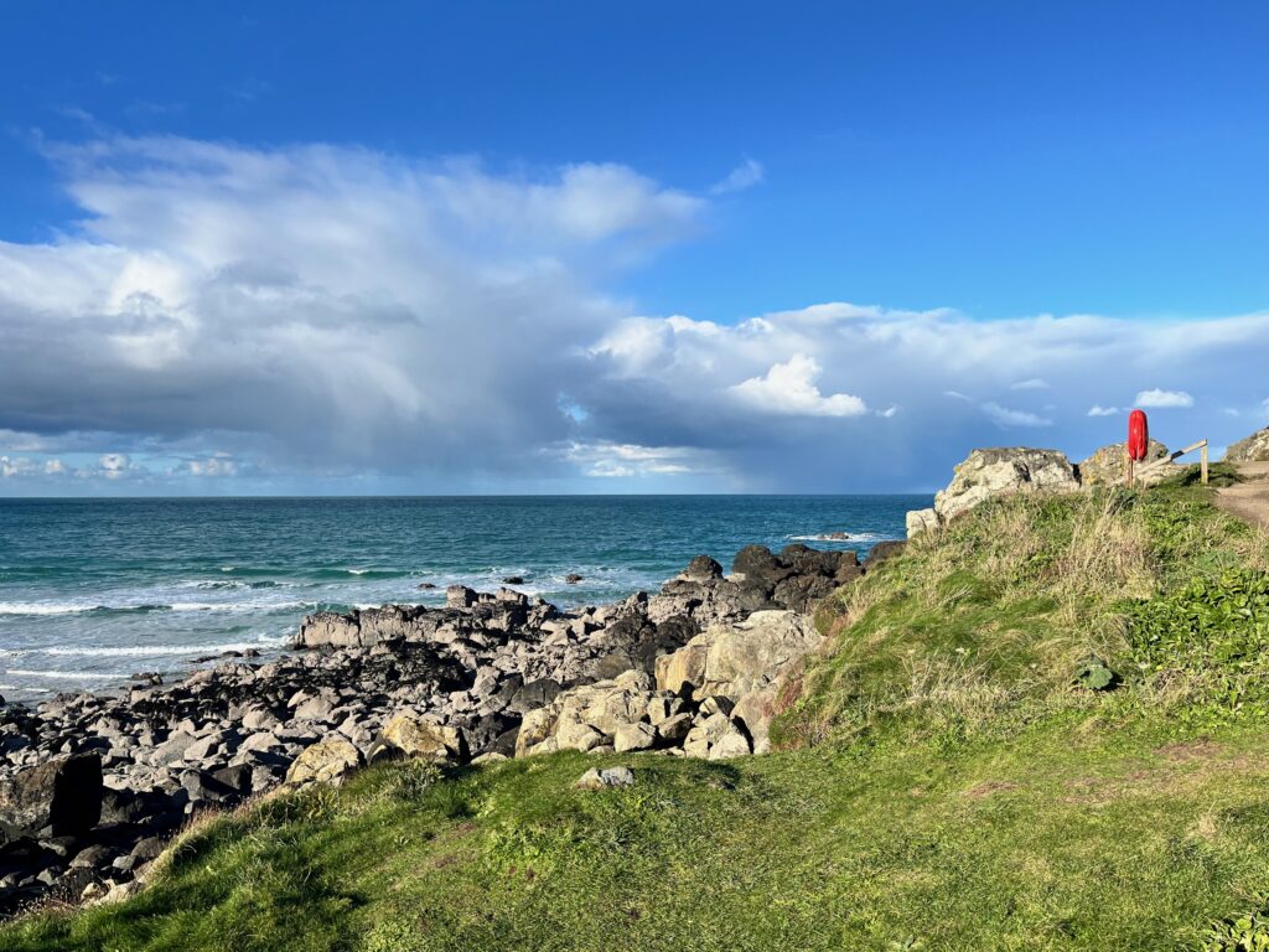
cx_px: 634
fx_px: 953
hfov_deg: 67.3
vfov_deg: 53.1
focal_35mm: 26
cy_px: 476
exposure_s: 1/3745
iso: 50
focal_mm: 5.1
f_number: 1.6
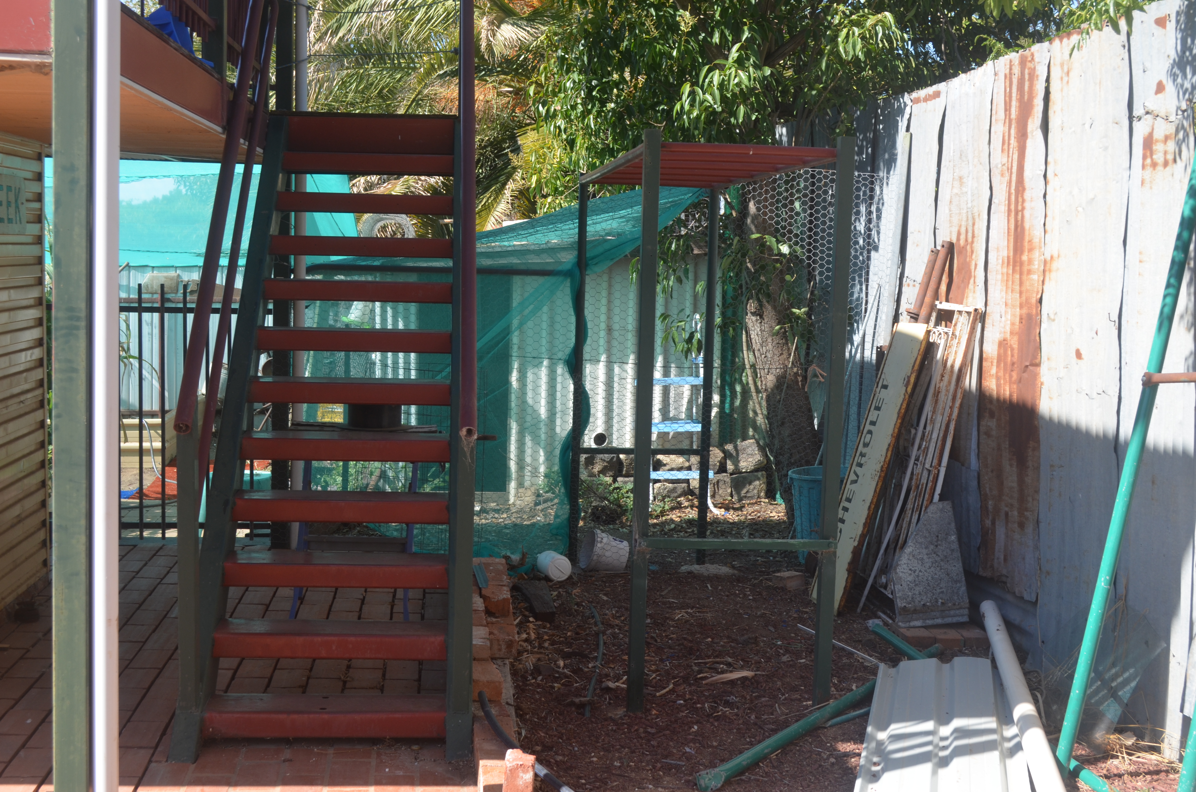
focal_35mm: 45
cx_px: 598
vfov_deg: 29.7
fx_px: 1492
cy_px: 396
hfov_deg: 43.7
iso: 200
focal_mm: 30
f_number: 6.3
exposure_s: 1/160
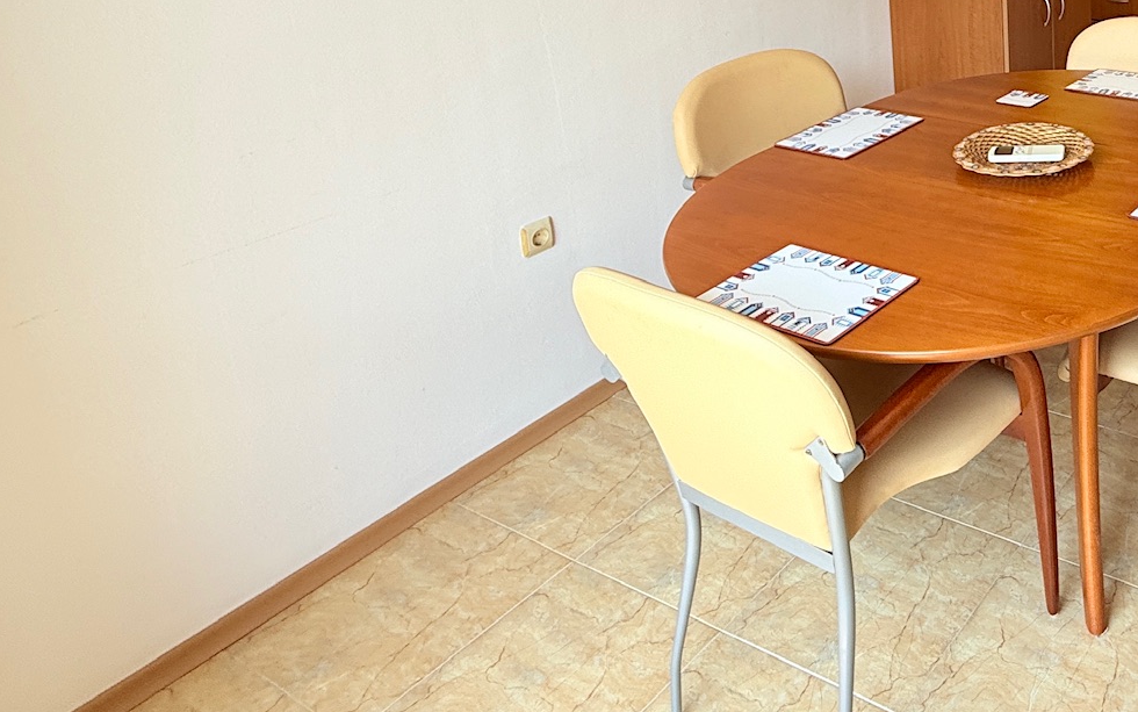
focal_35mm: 31
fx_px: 962
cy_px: 7
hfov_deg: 50.7
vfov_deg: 36.7
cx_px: 1111
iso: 50
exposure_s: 1/99
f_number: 2.2
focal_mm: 2.22
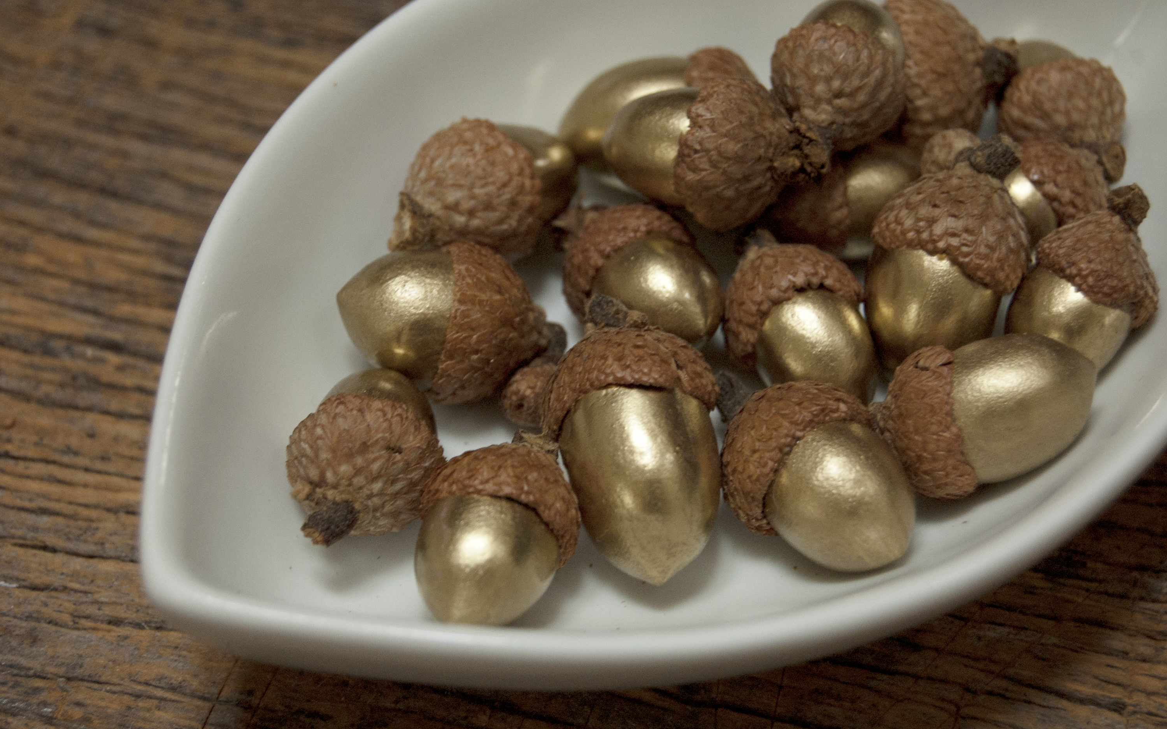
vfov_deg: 15.5
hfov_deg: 24.5
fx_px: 2688
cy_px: 346
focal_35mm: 85
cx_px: 586
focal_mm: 55
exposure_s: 1/40
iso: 800
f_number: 5.6
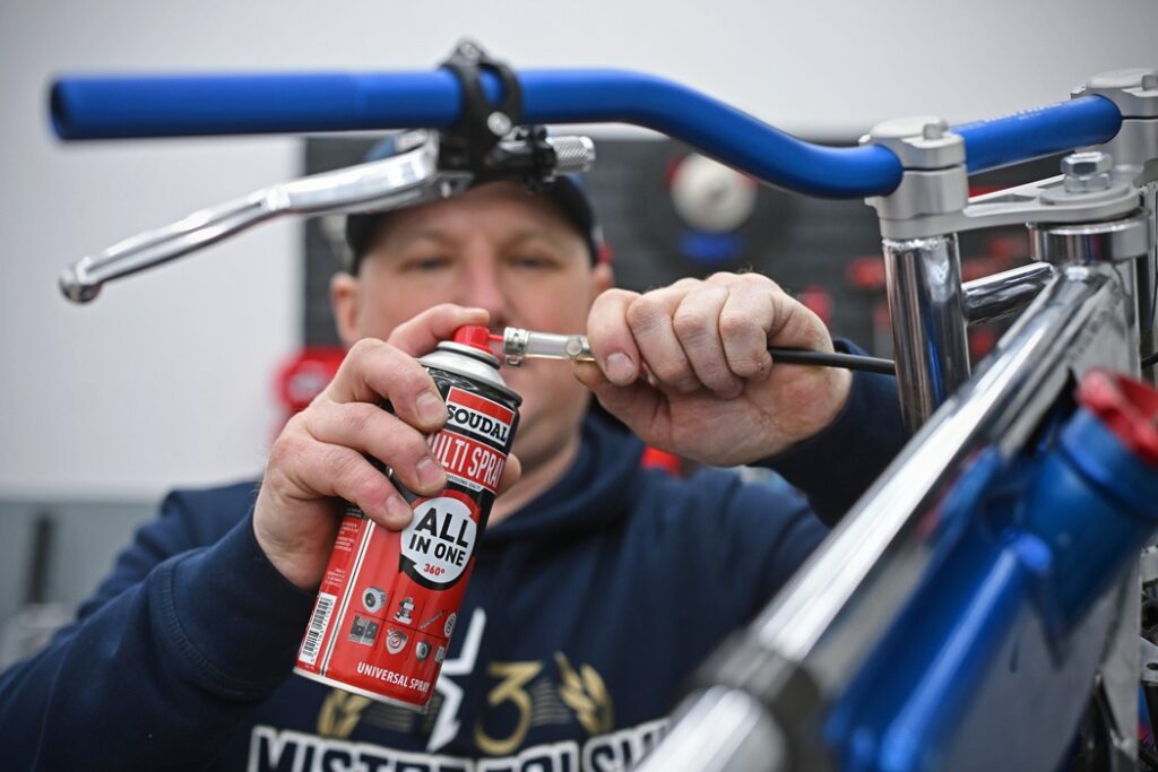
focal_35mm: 50
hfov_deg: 39.6
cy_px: 386
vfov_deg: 27.0
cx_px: 579
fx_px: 1608
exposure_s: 1/800
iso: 1000
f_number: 2.5
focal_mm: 50
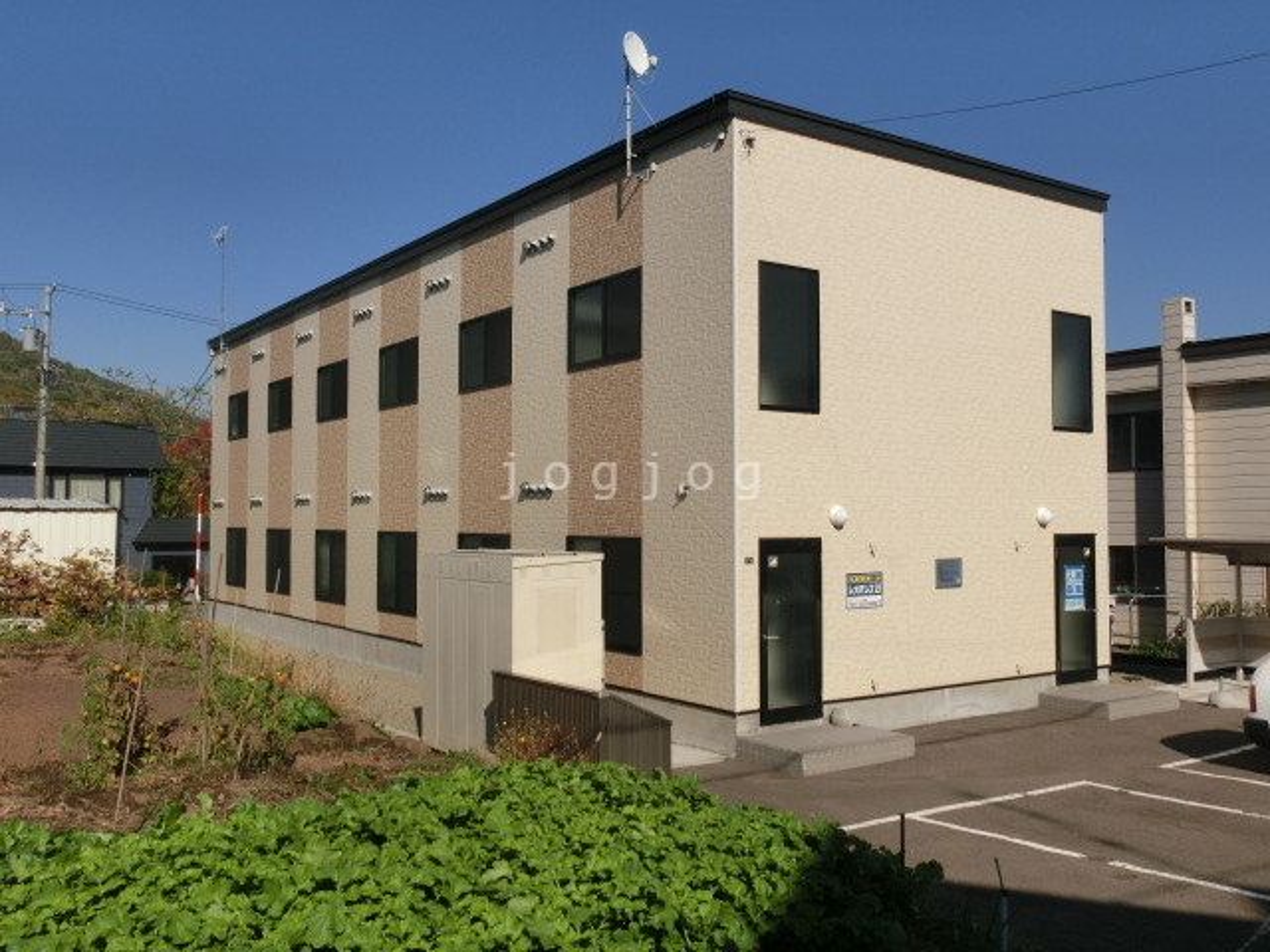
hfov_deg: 60.0
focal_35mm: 30
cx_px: 635
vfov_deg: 46.8
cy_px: 476
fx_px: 1101
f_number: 8.9
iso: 80
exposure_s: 1/320
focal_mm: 5.36
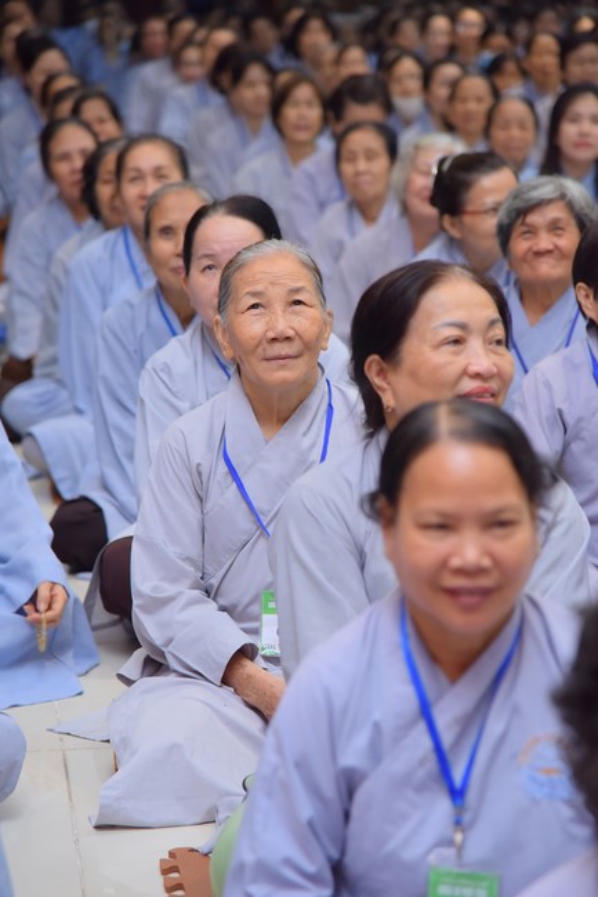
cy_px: 448
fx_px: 2991
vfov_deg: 17.1
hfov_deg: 11.4
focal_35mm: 120
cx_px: 299
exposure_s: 1/125
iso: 1250
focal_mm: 120
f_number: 4.5
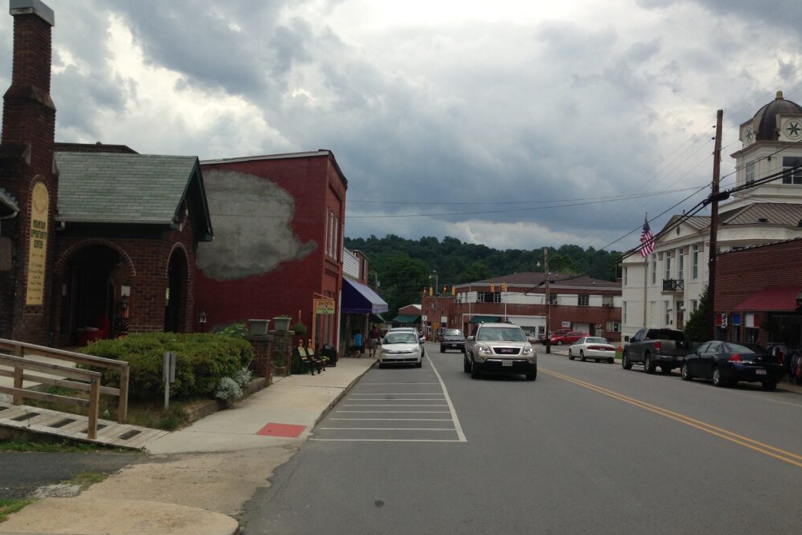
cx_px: 404
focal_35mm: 35
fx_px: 780
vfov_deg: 37.8
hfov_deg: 54.4
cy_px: 268
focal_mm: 4.13
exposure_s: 1/2088
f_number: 2.4
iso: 50
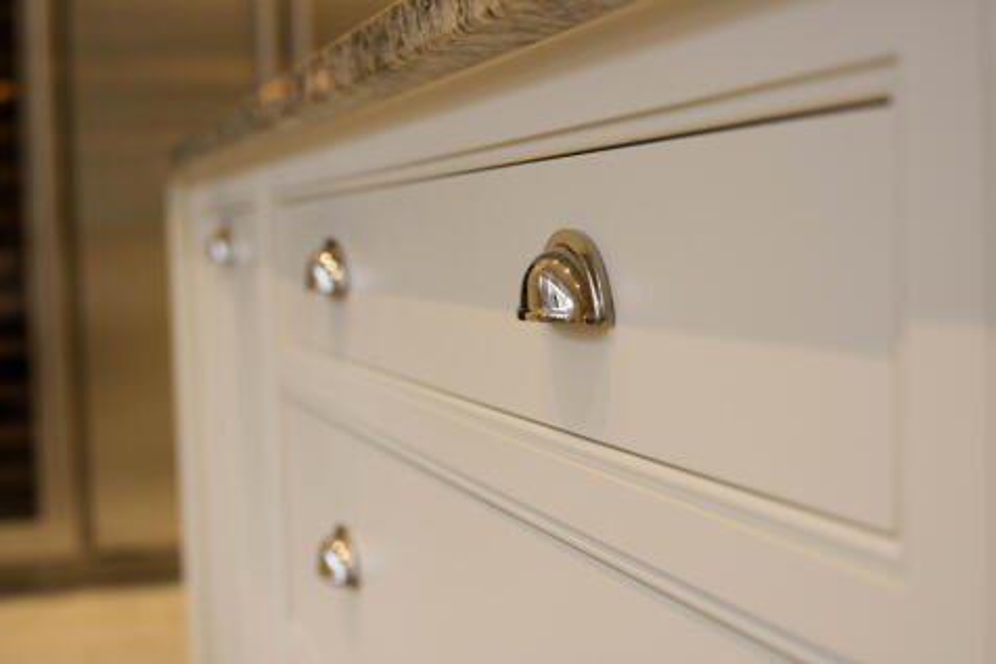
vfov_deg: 27.0
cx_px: 498
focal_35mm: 50
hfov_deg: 39.6
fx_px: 1383
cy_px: 332
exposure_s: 1/80
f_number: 4.5
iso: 1000
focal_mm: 50
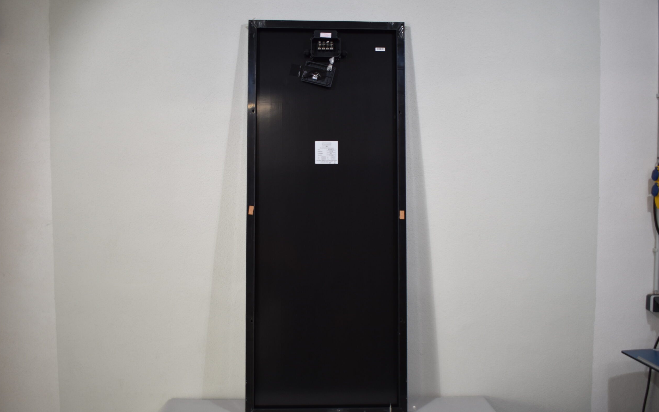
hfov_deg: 58.9
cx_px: 331
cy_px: 222
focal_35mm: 33
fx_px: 584
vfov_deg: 38.8
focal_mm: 21
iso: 400
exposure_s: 1/250
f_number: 4
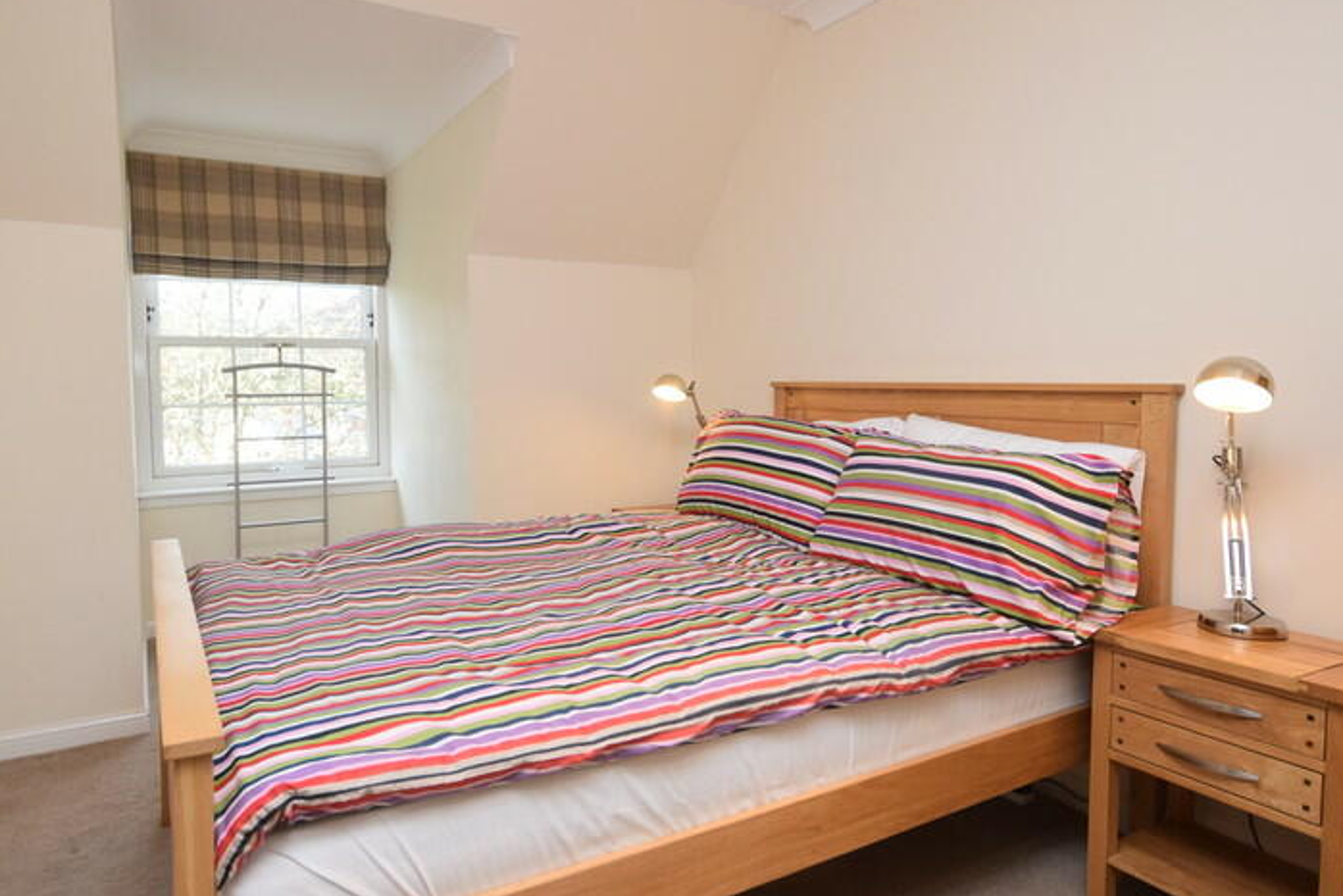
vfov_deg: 57.3
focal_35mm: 22
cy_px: 433
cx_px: 673
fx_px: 821
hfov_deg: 78.6
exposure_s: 1/100
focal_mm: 10
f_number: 5
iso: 800
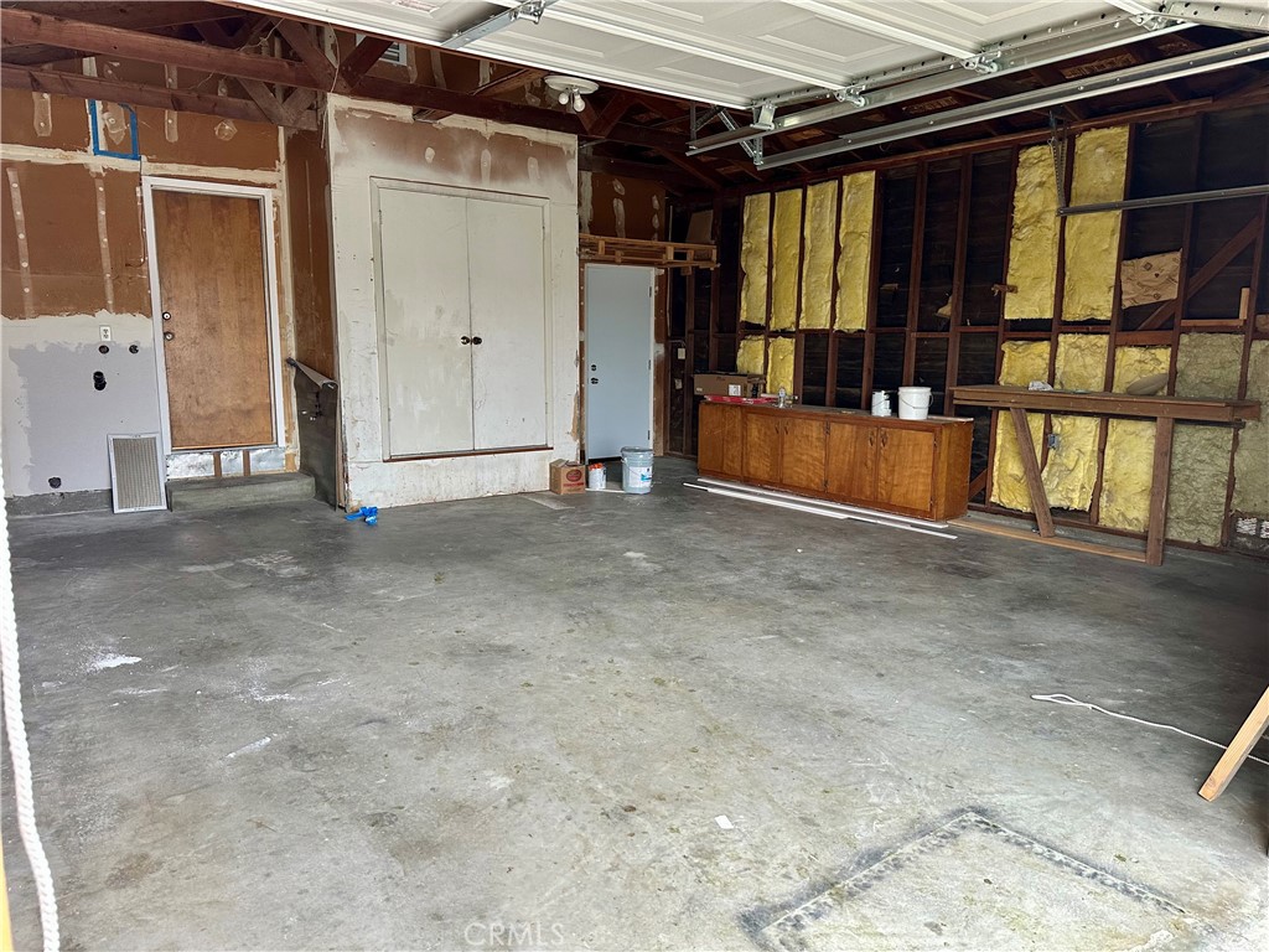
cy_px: 476
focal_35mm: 24
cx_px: 634
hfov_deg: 71.6
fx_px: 880
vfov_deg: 56.8
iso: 250
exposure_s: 1/60
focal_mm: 6.86
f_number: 1.78
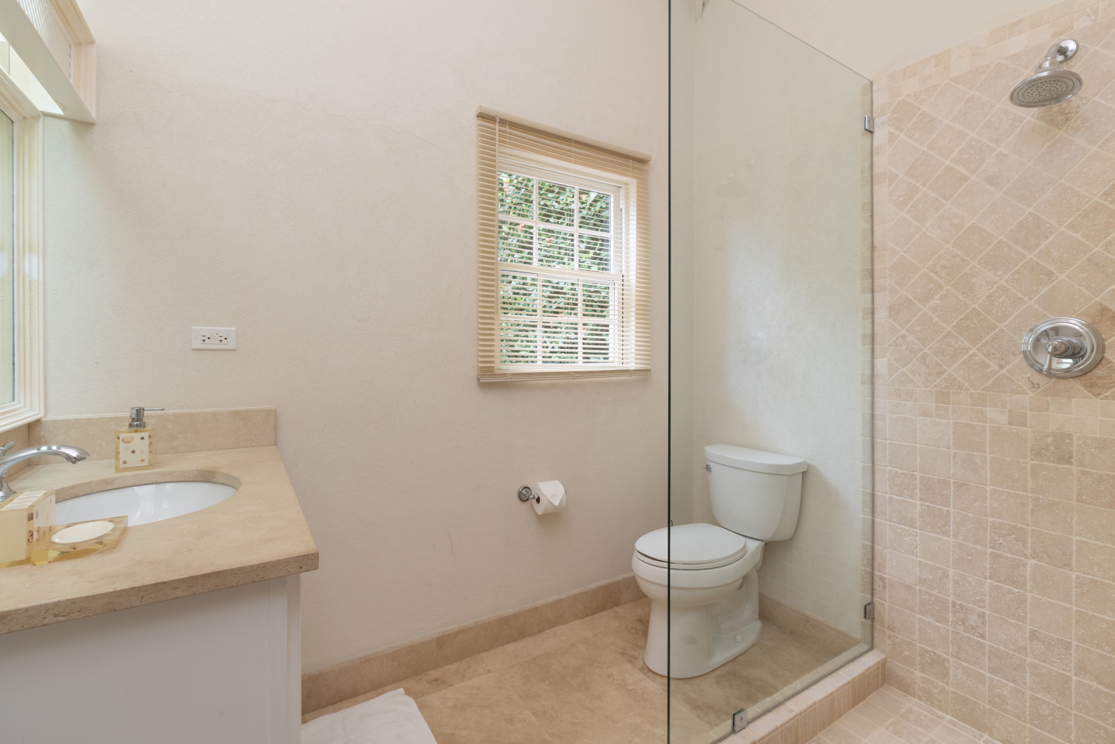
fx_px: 496
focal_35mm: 16
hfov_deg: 96.7
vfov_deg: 73.8
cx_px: 558
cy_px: 372
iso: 125
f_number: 13
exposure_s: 1/2.5
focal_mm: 16
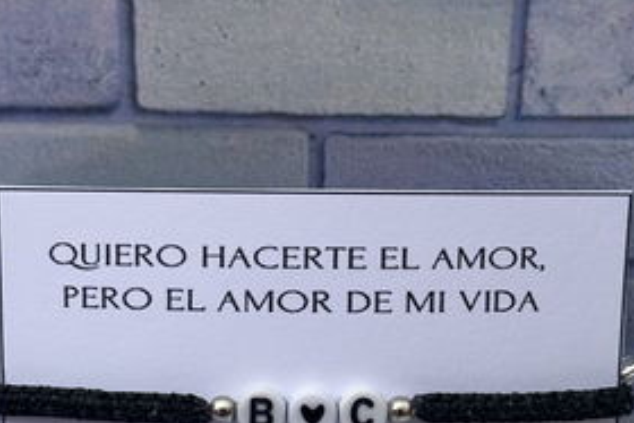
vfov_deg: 14.2
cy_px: 433
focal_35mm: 95
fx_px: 1674
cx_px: 324
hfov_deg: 21.4
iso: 64
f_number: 1.78
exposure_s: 1/704
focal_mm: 6.86
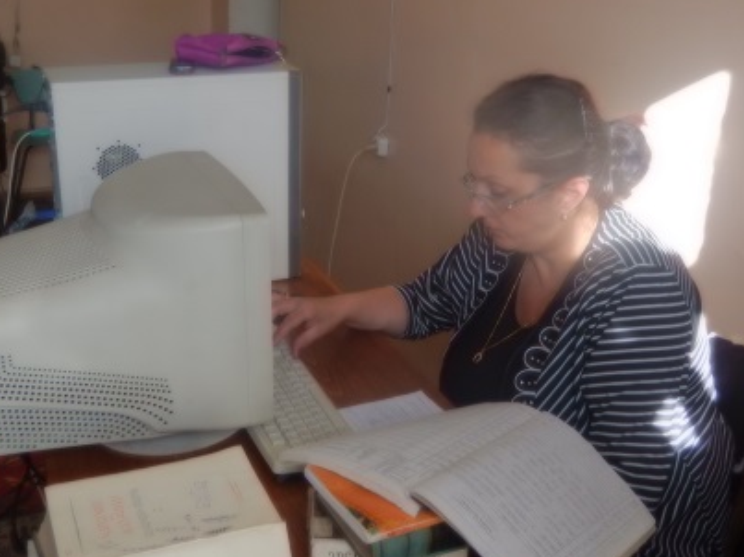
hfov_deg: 46.7
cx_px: 335
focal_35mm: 40
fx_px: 859
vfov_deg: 35.9
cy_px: 231
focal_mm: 4.5
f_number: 3.4
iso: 125
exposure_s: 1/60
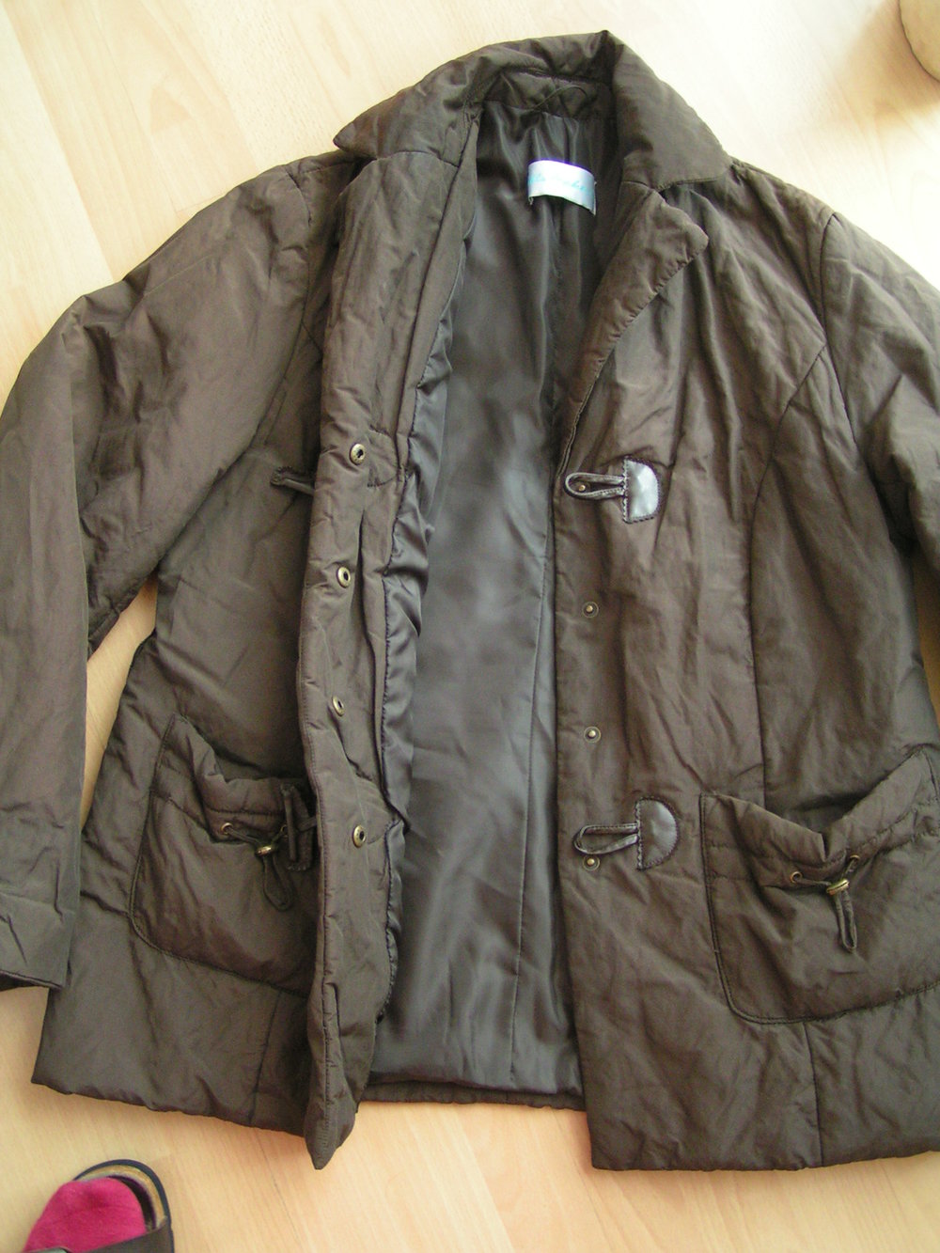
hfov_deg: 37.7
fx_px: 1376
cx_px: 470
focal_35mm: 38
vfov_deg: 49.0
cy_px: 626
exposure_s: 1/15
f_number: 2.8
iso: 200
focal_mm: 5.8
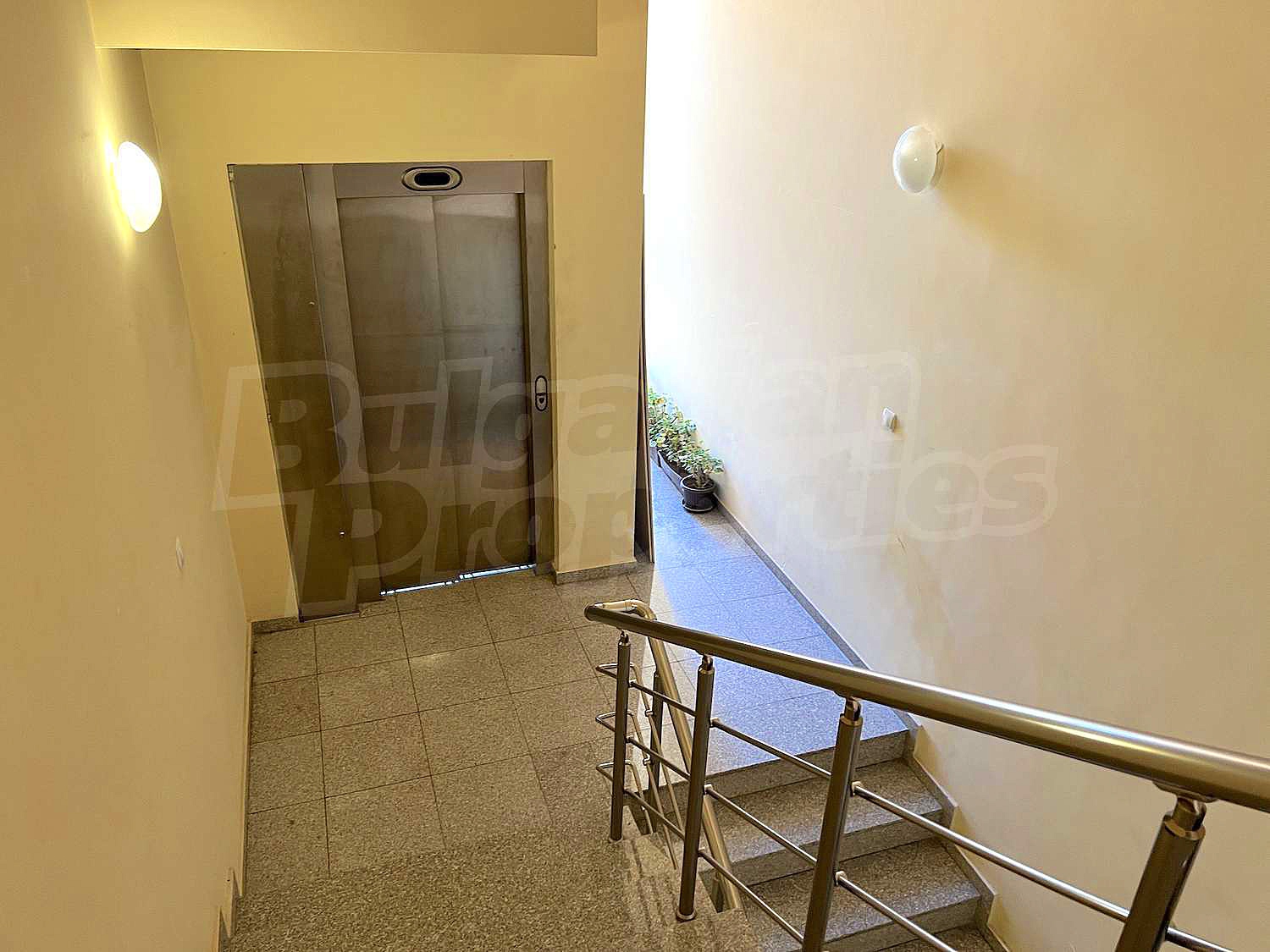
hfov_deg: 67.3
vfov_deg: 53.1
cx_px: 635
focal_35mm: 26
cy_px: 476
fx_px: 954
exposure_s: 1/50
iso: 160
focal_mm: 5.7
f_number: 1.5
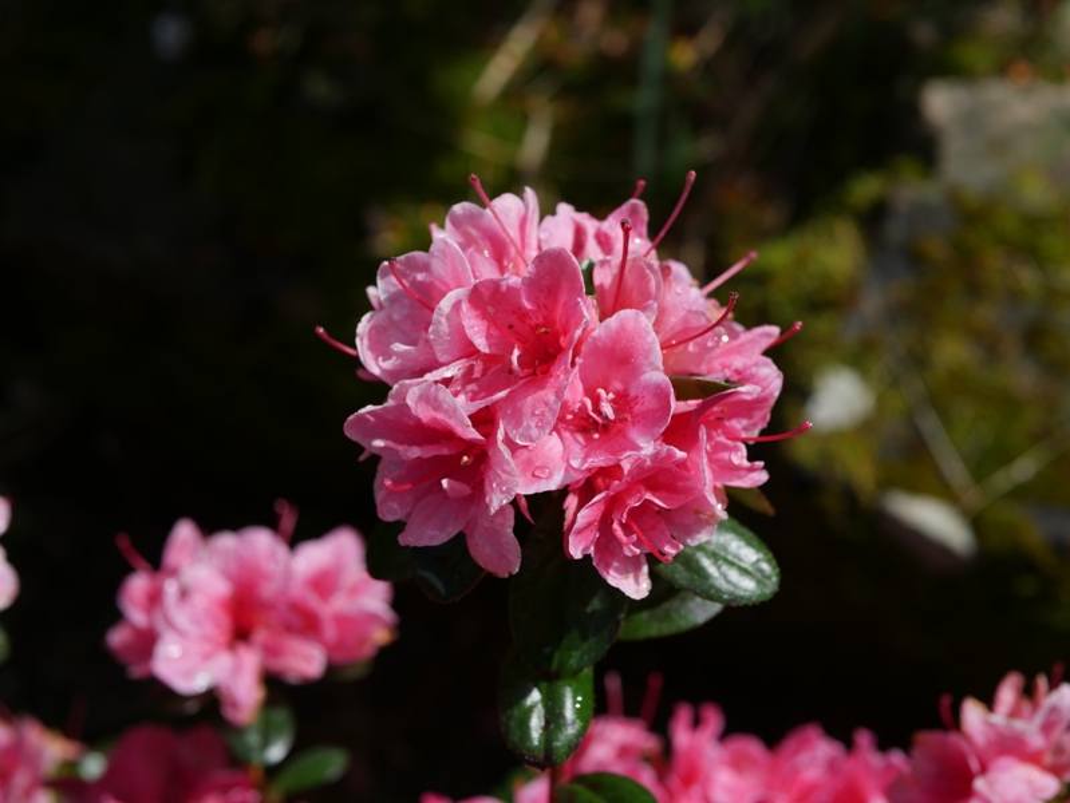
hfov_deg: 38.2
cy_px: 402
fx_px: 1546
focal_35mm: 50
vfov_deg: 29.1
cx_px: 535
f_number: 5
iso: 200
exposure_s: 1/800
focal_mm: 25
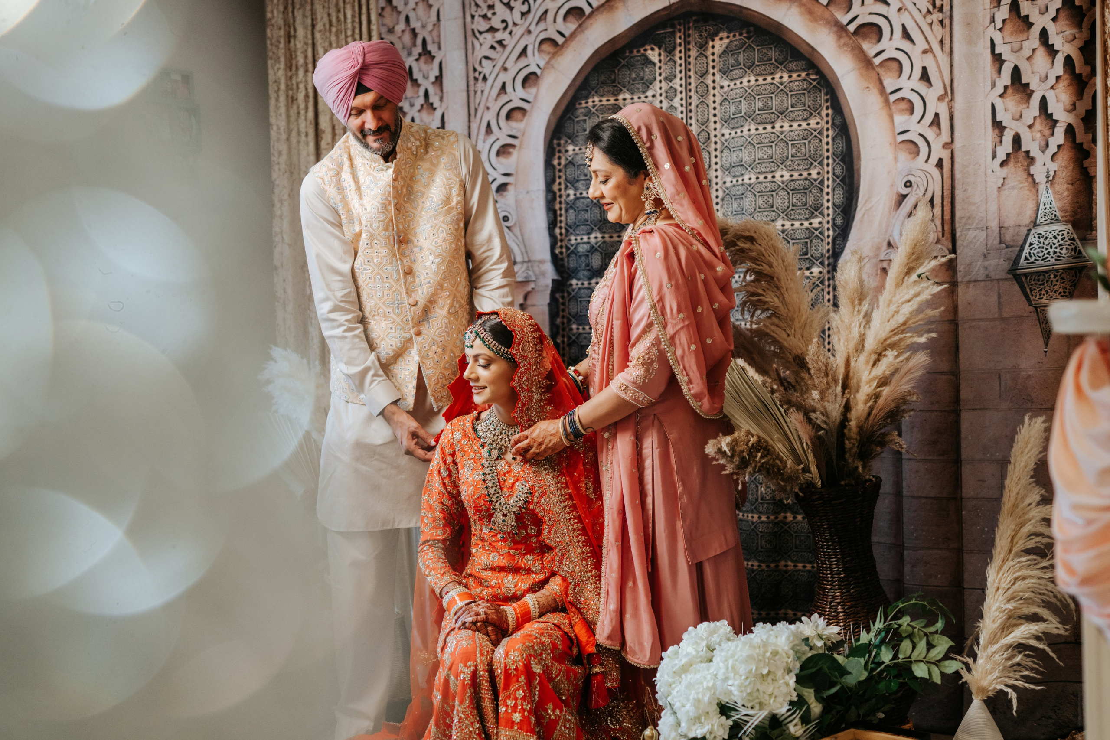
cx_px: 555
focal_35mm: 50
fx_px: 1542
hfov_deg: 39.6
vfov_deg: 27.0
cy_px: 370
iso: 800
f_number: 2
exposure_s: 1/160
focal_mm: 50
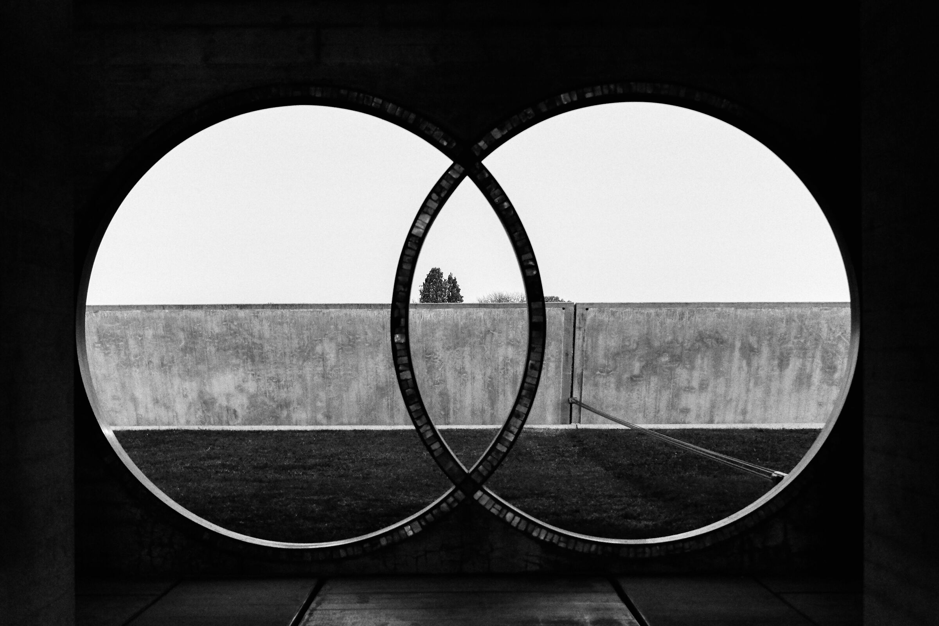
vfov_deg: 29.2
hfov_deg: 42.7
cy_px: 313
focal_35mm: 46
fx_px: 1200
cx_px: 470
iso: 1600
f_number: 4.7
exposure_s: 1/8
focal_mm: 30.5
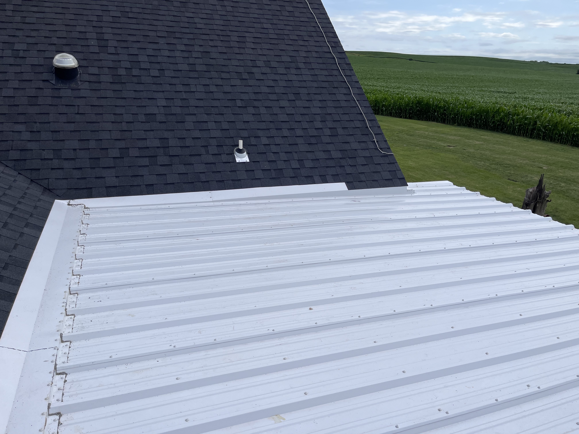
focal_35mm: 26
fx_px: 435
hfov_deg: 67.3
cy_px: 217
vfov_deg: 53.1
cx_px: 290
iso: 50
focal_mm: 5.1
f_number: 1.6
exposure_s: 1/7353
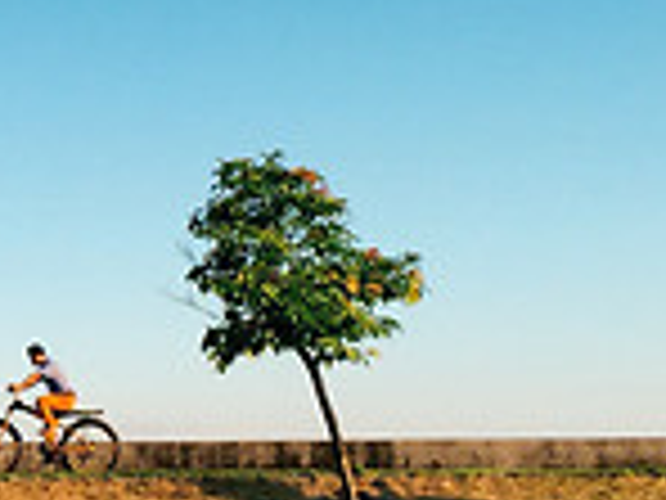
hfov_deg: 14.8
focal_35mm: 125
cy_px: 122
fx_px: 2405
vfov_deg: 11.8
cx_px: -302
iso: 32
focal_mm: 4.15
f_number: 2.2
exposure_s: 1/527
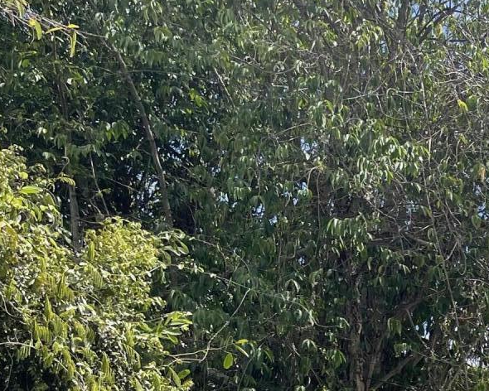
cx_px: 758
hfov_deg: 19.2
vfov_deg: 17.1
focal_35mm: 86
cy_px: 469
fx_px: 1245
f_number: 1.6
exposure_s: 1/3448
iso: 32
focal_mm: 5.1
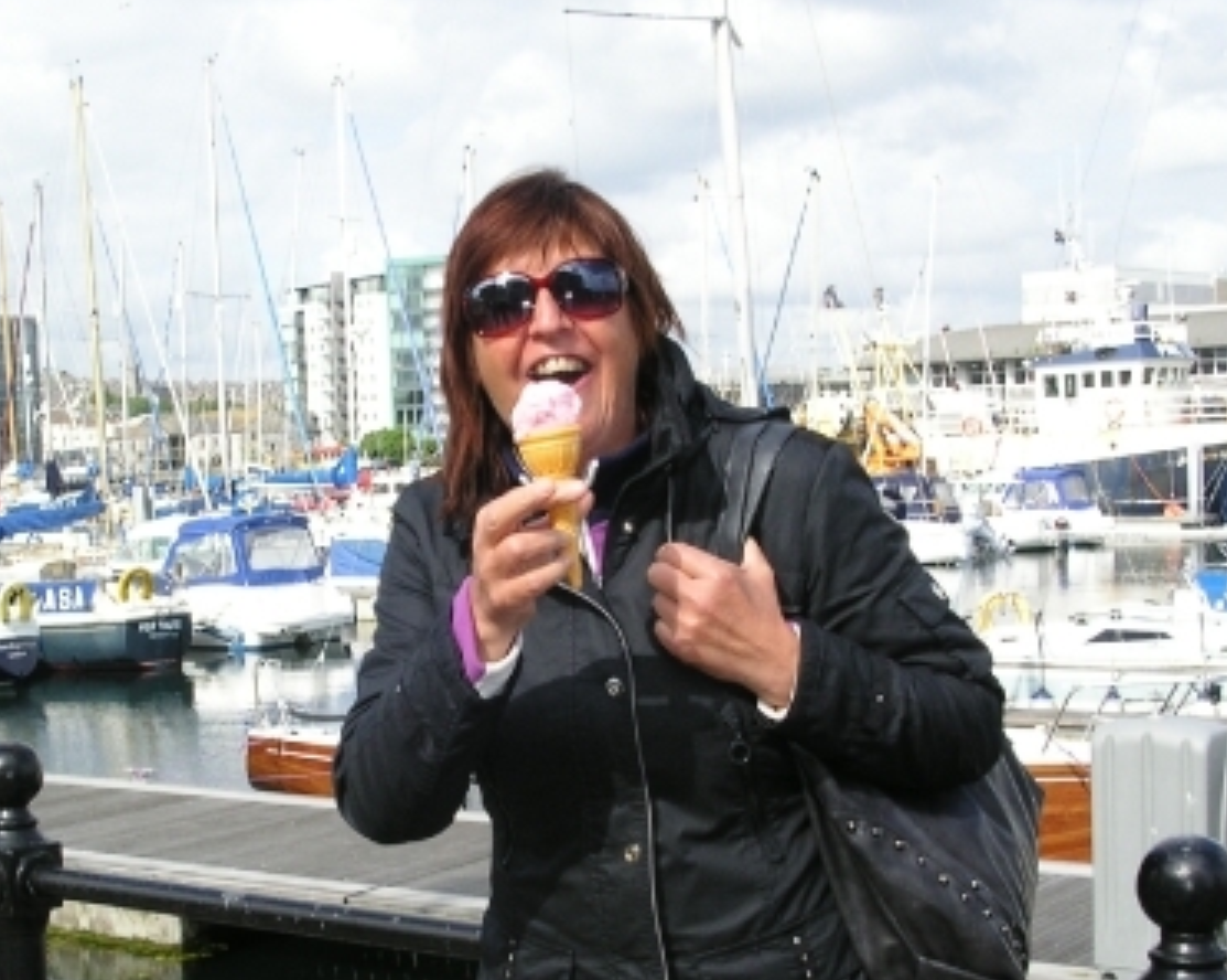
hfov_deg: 31.3
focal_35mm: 60
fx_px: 2177
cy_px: 670
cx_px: 443
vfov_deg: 25.2
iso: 100
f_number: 5.6
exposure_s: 1/500
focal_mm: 7.8
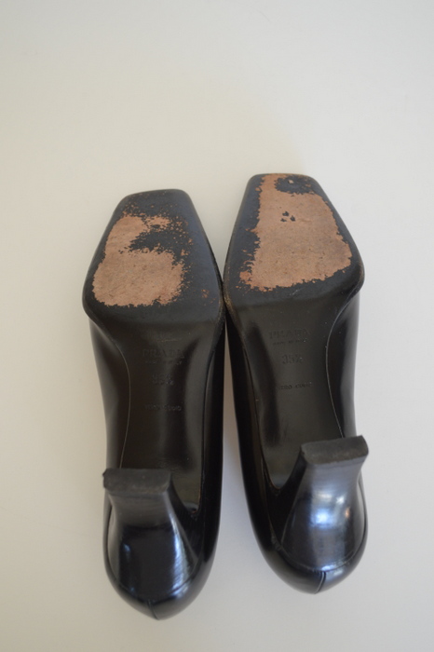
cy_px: 326
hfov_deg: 36.8
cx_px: 217
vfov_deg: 53.2
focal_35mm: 36
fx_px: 652
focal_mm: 24
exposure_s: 1/50
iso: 400
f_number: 4
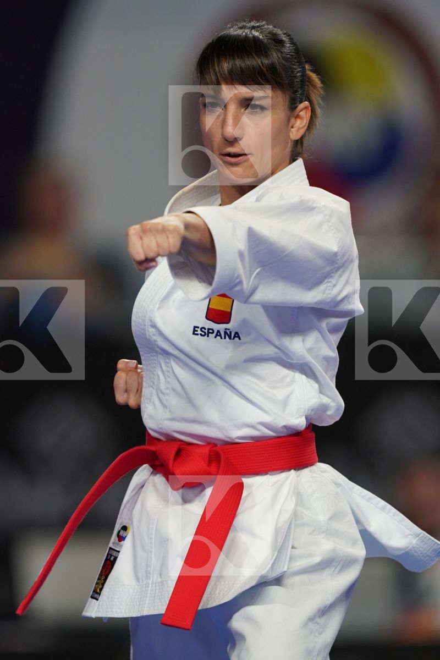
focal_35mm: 600
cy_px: 330
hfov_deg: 2.3
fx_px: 10999
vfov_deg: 3.4
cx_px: 220
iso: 800
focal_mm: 400
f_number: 2.8
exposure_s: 1/500
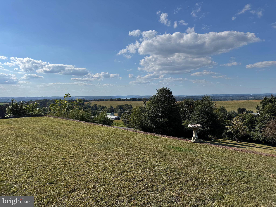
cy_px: 104
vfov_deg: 56.8
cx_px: 138
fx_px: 191
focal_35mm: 24
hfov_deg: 71.6
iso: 80
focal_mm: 6.76
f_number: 1.78
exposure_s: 1/9009
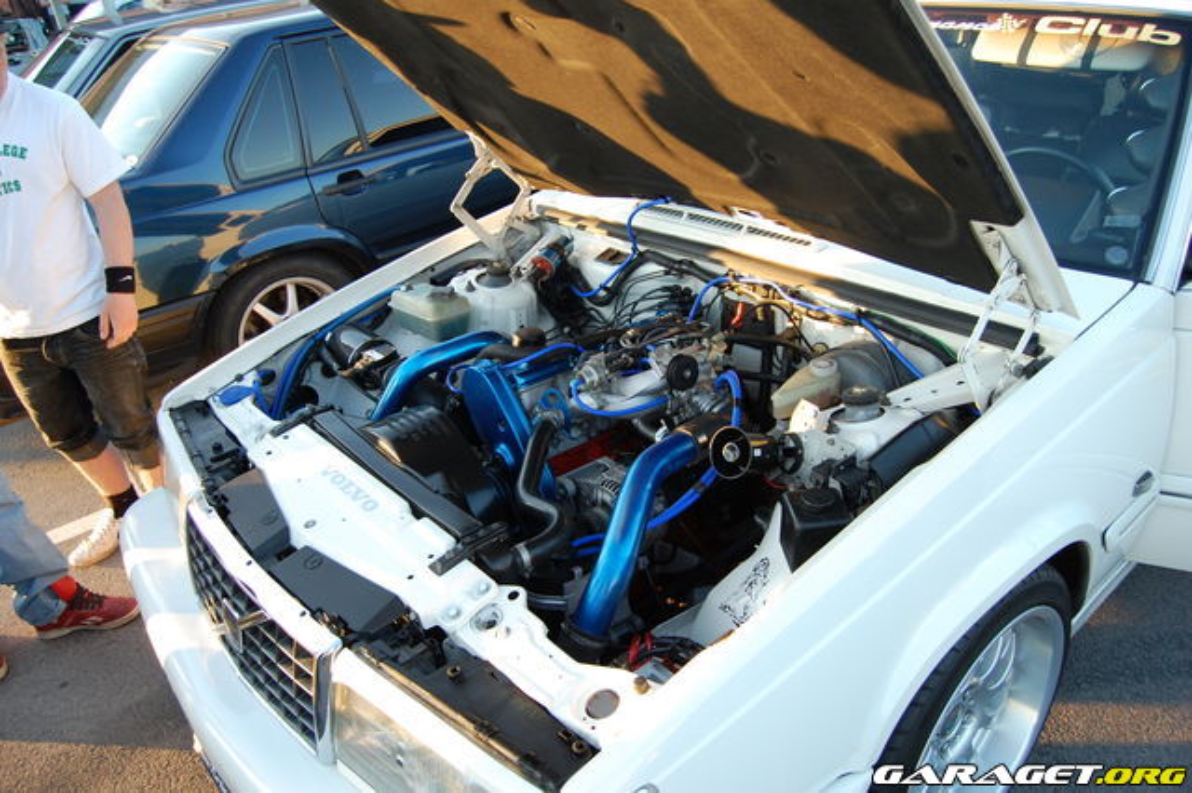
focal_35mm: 27
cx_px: 596
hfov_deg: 67.4
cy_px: 396
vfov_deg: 47.9
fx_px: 894
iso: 400
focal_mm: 18
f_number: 5
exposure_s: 1/100
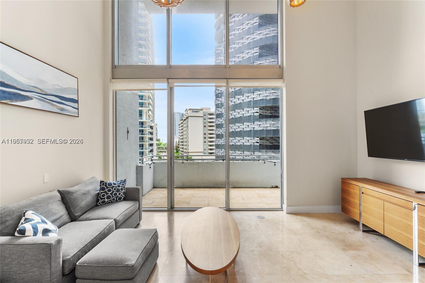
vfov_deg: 72.0
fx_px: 195
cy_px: 142
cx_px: 212
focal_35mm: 16
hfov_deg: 95.0
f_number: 9
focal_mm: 16.5
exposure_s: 1/3
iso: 250
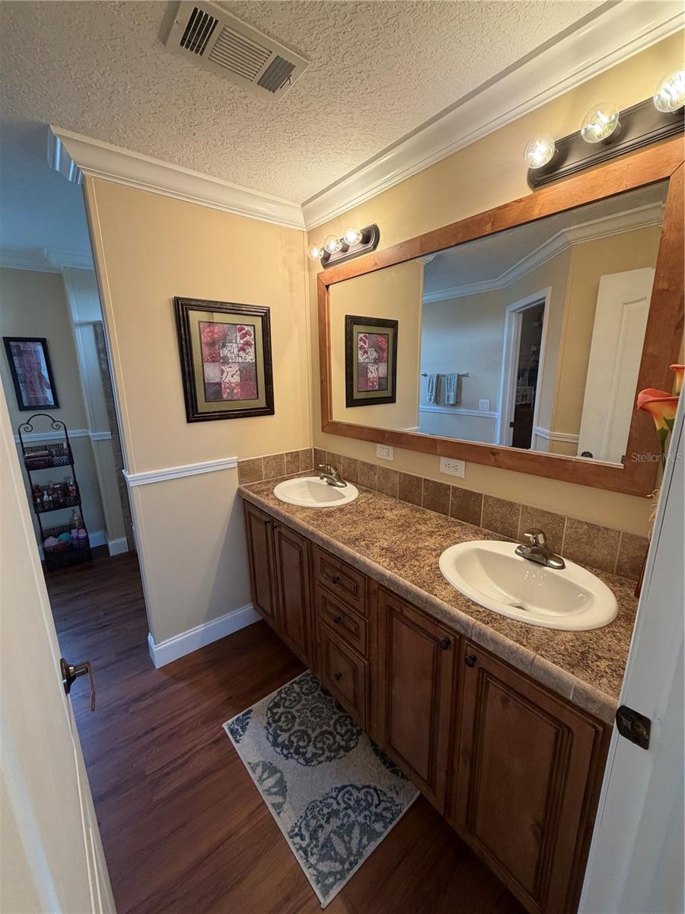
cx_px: 342
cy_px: 457
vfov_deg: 102.1
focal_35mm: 14
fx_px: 369
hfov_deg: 85.7
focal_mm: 2.22
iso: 250
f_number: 2.2
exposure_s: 1/120
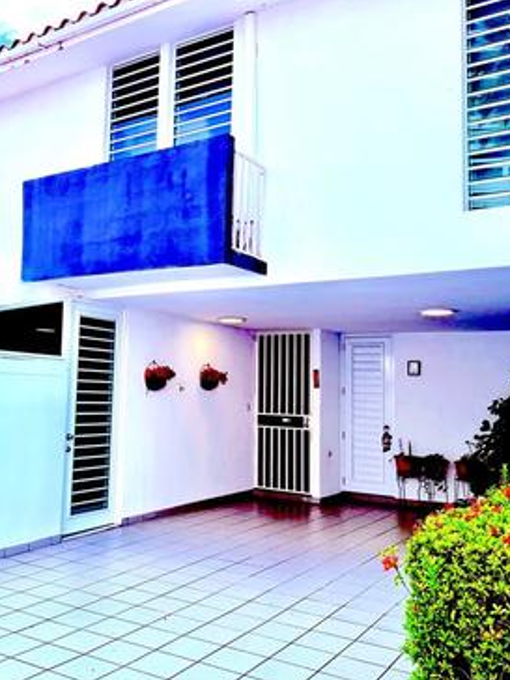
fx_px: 648
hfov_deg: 42.3
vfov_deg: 55.3
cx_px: 163
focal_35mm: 33
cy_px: 333
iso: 100
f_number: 1.78
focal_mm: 6.76
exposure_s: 1/1271
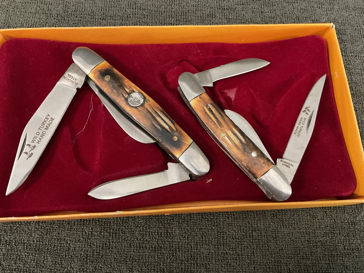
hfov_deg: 61.7
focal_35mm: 29
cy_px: 136
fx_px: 305
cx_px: 182
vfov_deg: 48.2
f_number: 1.8
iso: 400
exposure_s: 1/30
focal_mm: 3
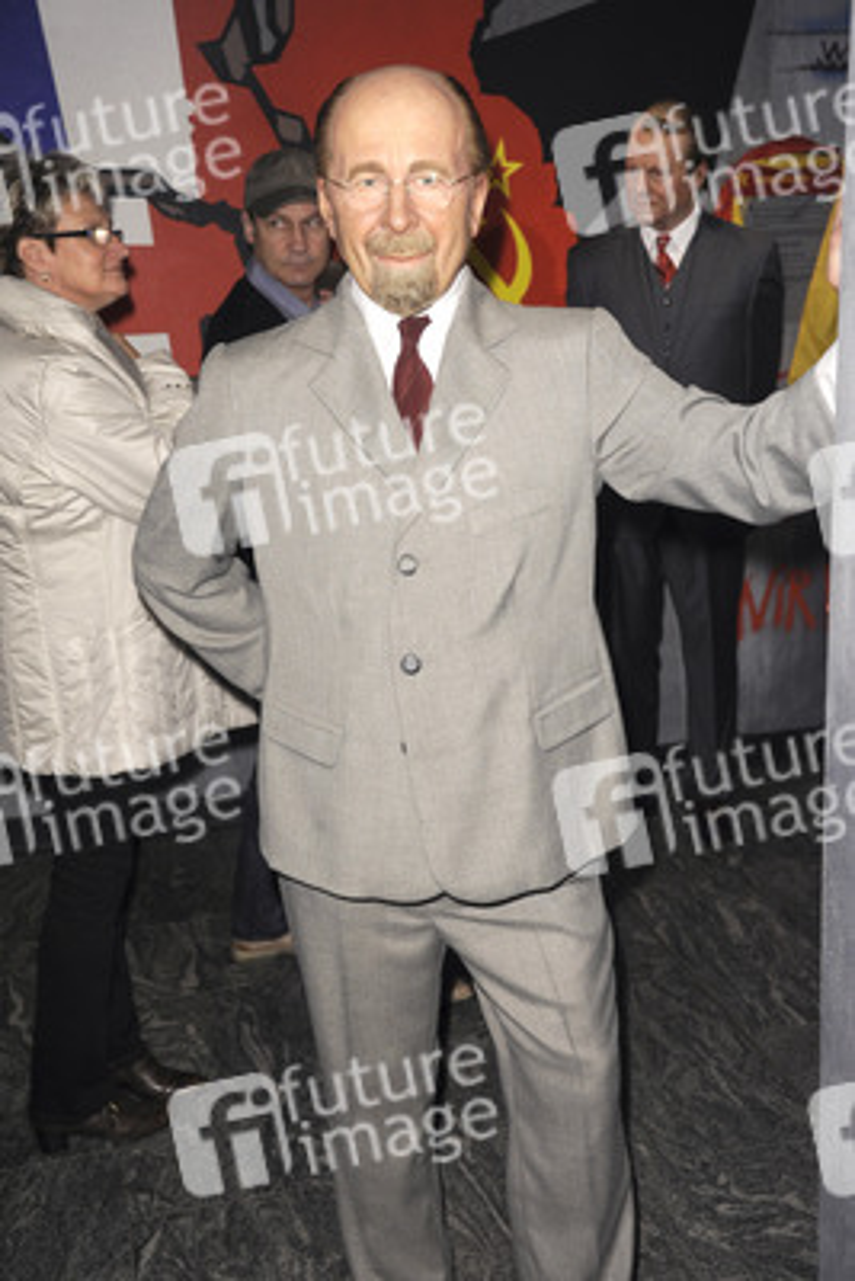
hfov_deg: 30.5
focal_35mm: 44
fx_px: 1566
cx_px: 428
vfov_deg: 44.5
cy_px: 640
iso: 1000
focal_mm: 44
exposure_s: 1/160
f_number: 5.6
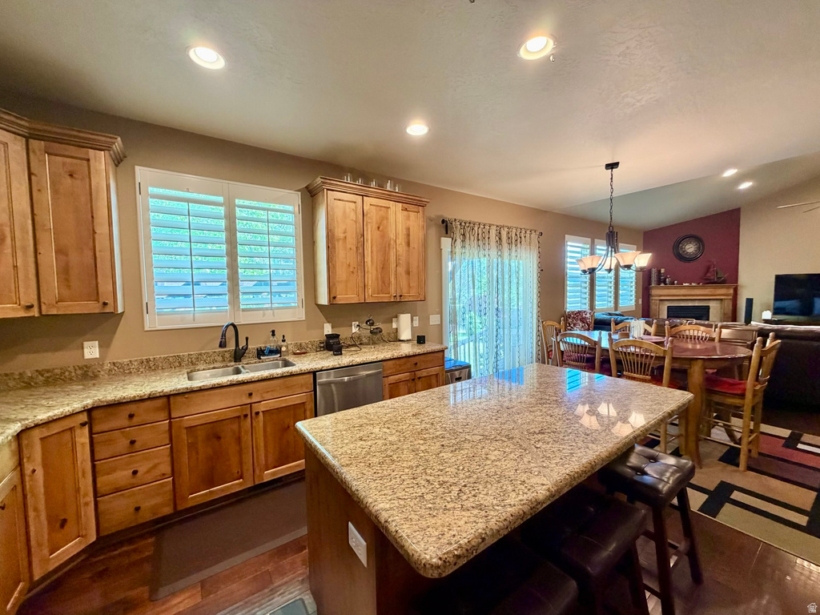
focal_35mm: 14
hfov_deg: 102.1
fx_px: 332
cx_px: 410
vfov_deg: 85.7
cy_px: 308
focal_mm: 2.22
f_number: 2.2
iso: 250
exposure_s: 1/60
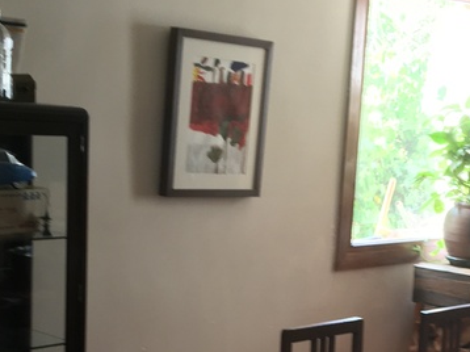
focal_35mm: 83
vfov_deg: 17.4
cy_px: 344
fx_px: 1126
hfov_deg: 23.3
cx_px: 351
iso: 40
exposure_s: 1/33
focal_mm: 4.15
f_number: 2.2
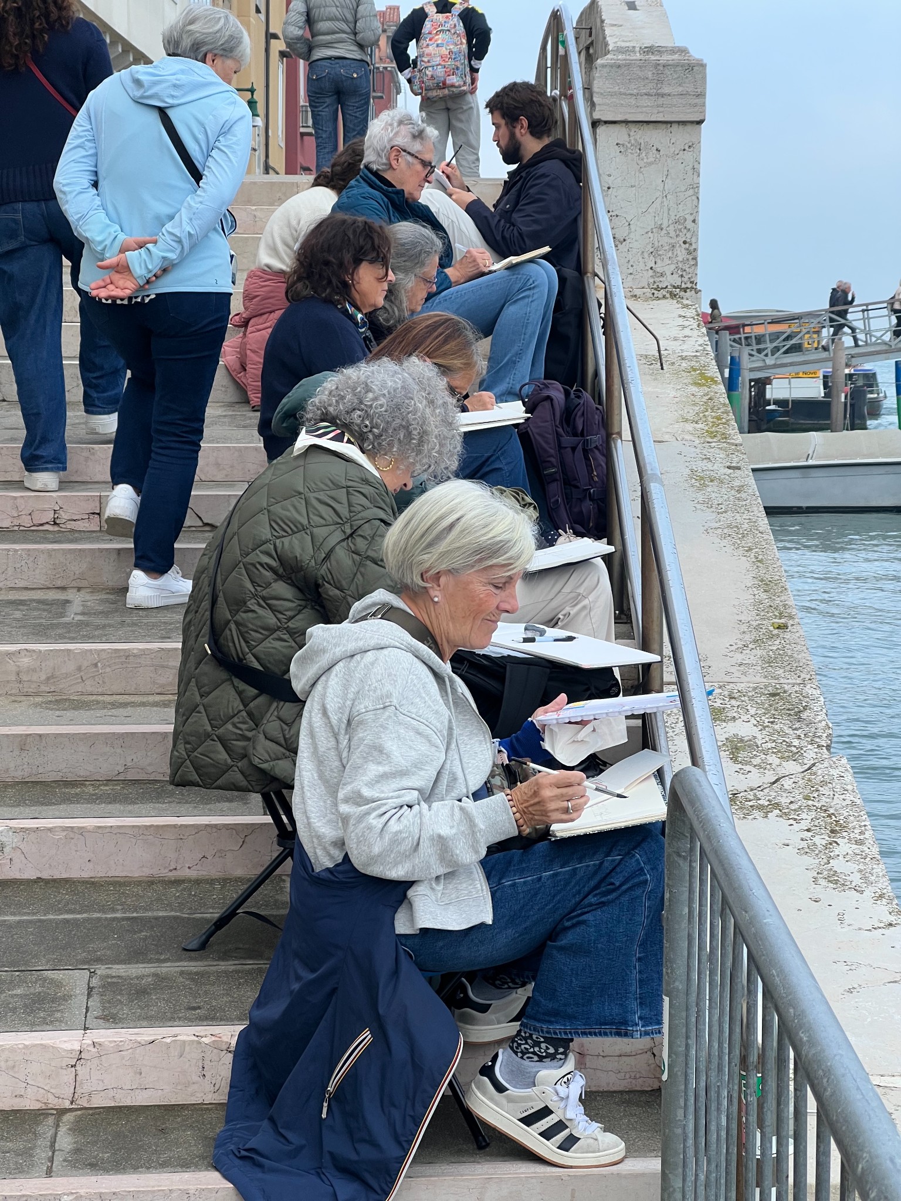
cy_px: 600
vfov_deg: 25.3
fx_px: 2672
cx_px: 450
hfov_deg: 19.1
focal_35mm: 77
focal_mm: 9
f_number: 2.8
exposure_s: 1/194
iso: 32
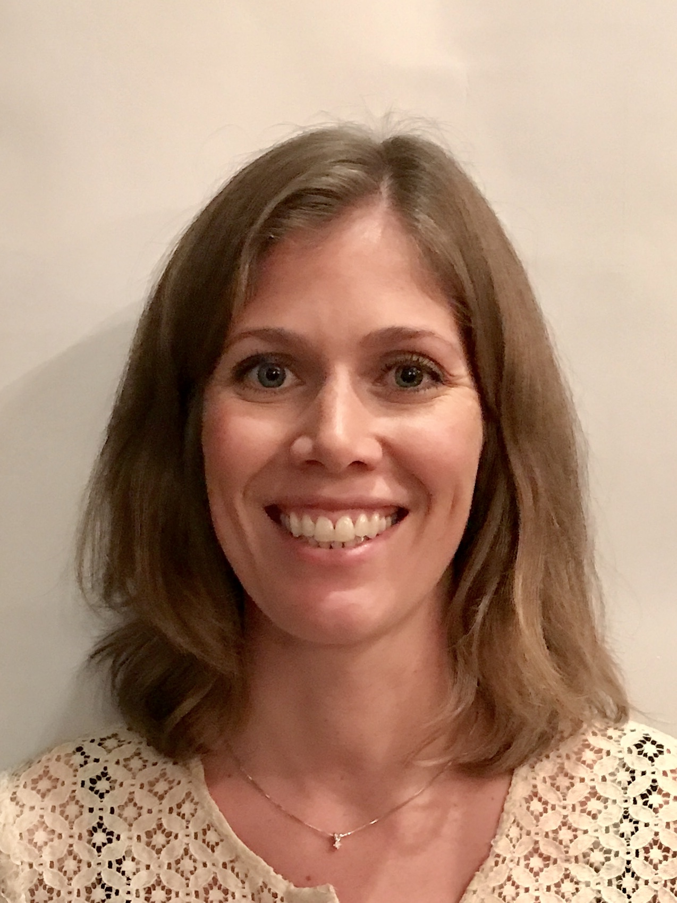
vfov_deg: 63.4
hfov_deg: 49.7
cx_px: 338
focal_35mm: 28
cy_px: 452
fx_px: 730
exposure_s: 1/4
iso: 100
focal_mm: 3.99
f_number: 1.8
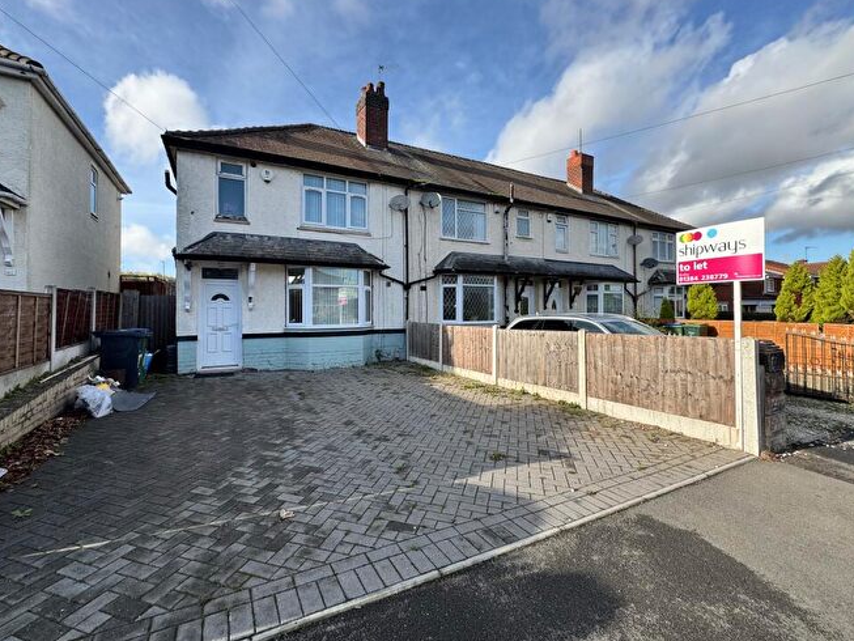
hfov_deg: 98.1
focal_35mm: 15
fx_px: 370
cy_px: 304
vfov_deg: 81.7
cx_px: 407
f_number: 2.2
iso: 50
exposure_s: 1/625
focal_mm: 2.22
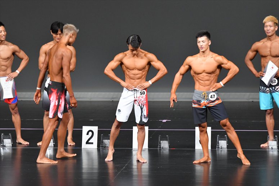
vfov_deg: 5.1
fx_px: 2092
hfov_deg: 7.6
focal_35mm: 270
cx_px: 140
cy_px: 93
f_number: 5.6
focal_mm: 180
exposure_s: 1/400
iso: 4000
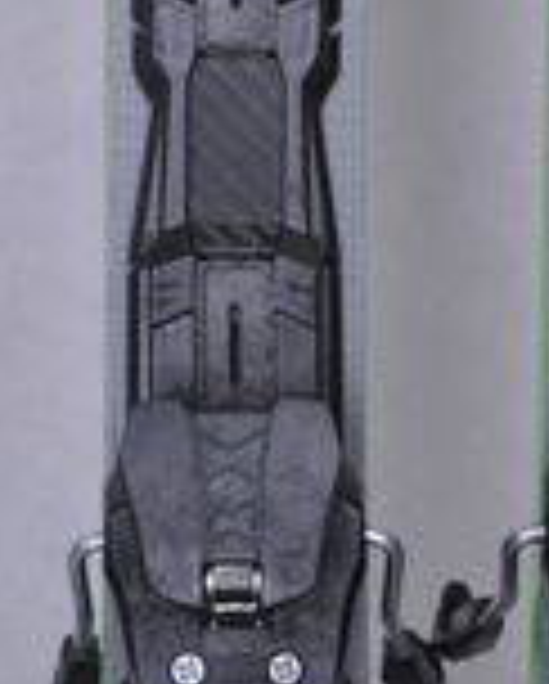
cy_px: 243
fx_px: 6312
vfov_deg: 6.2
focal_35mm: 311
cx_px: 448
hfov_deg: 5.0
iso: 3200
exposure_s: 1/125
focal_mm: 75
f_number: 8
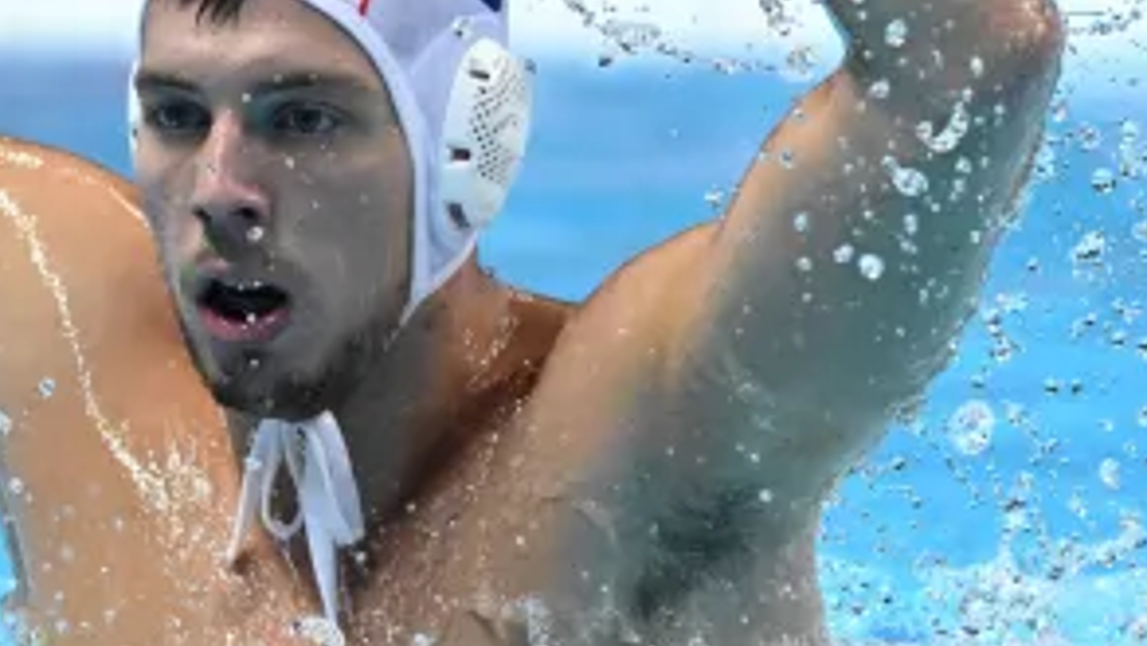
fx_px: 33069
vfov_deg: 1.1
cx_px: -227
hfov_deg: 2.0
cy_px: -76
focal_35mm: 1087
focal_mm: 400
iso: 5000
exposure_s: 1/3200
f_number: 4
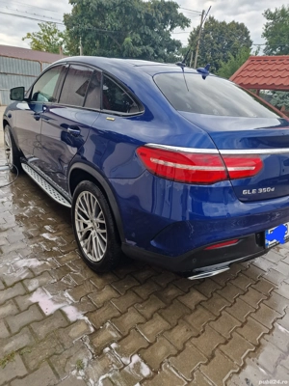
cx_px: 144
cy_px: 193
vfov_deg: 73.9
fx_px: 256
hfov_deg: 58.9
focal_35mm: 23
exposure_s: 1/182
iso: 50
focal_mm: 6.4
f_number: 1.8
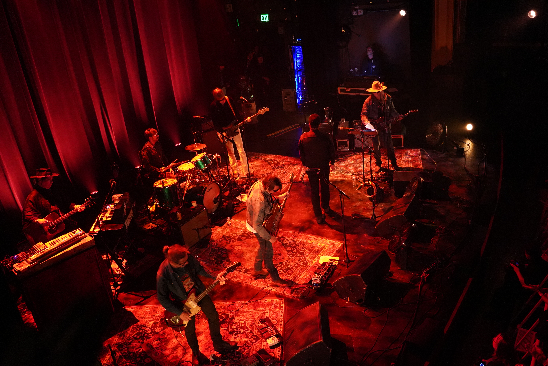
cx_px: 274
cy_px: 183
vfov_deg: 38.9
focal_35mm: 34
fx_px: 518
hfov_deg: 55.8
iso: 10000
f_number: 4
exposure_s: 1/60
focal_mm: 34
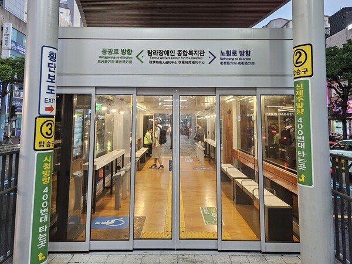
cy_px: 132
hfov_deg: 73.9
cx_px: 176
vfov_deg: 58.9
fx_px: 234
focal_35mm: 23
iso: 500
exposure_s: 1/120
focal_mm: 5.4
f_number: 1.8
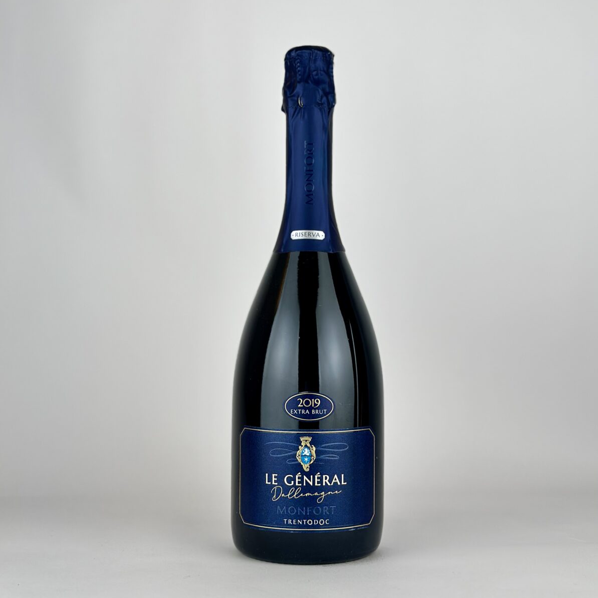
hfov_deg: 30.0
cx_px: 301
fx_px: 1114
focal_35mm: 57
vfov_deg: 30.0
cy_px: 292
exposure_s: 1/642
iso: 80
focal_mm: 6.86
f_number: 1.78
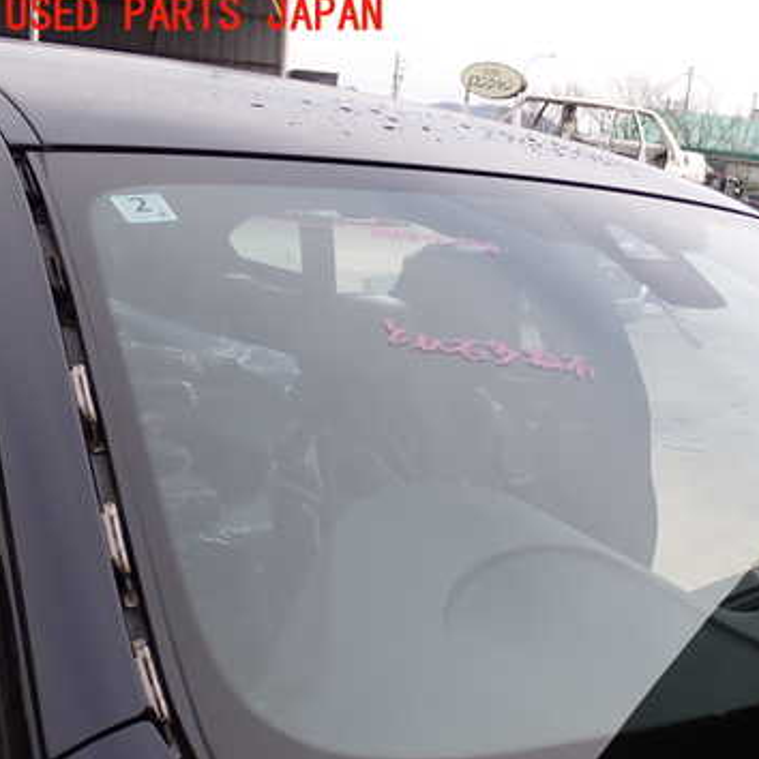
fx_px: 1340
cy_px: 472
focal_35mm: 54
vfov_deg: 31.5
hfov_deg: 30.6
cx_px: 637
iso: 100
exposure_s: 1/400
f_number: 3.5
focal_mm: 6.37
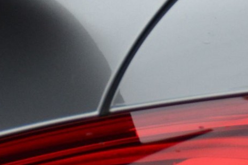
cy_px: 223
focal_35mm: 724
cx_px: 215
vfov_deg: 1.9
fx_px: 4979
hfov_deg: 2.9
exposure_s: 1/800
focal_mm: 90
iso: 800
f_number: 5.3
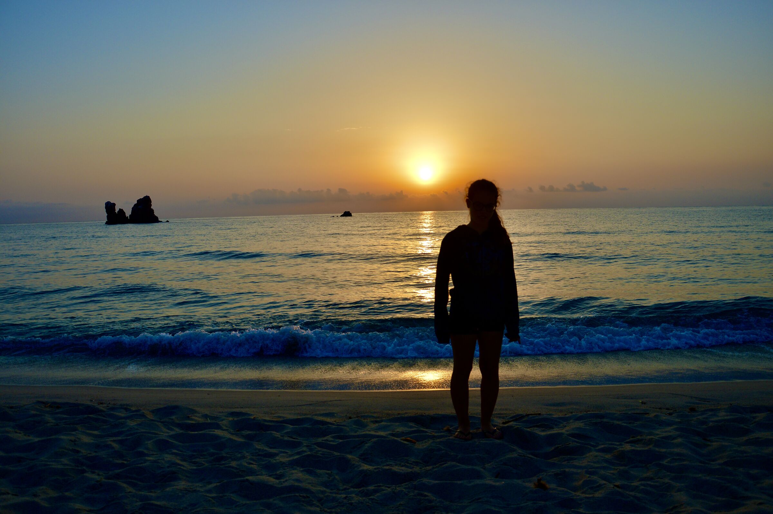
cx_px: 386
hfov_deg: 67.4
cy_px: 257
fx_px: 579
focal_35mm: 27
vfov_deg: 47.9
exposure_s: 1/500
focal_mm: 18
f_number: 5.6
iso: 100
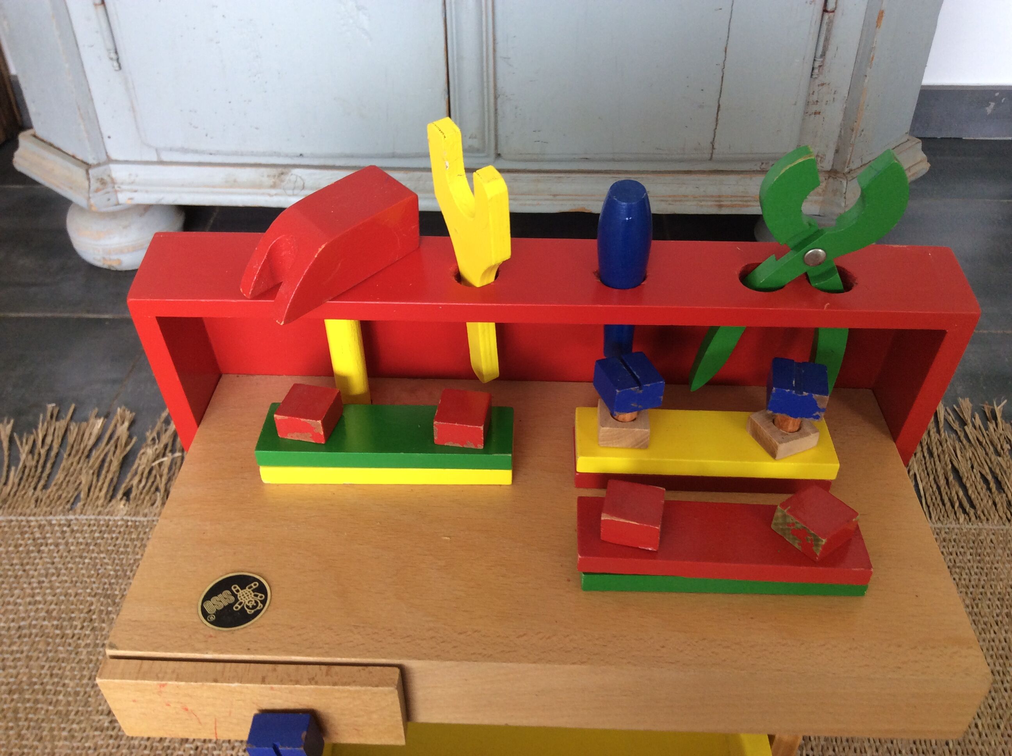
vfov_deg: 44.1
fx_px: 934
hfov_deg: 56.9
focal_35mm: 32
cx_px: 506
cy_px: 378
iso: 50
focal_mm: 3.3
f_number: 2.4
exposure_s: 1/25
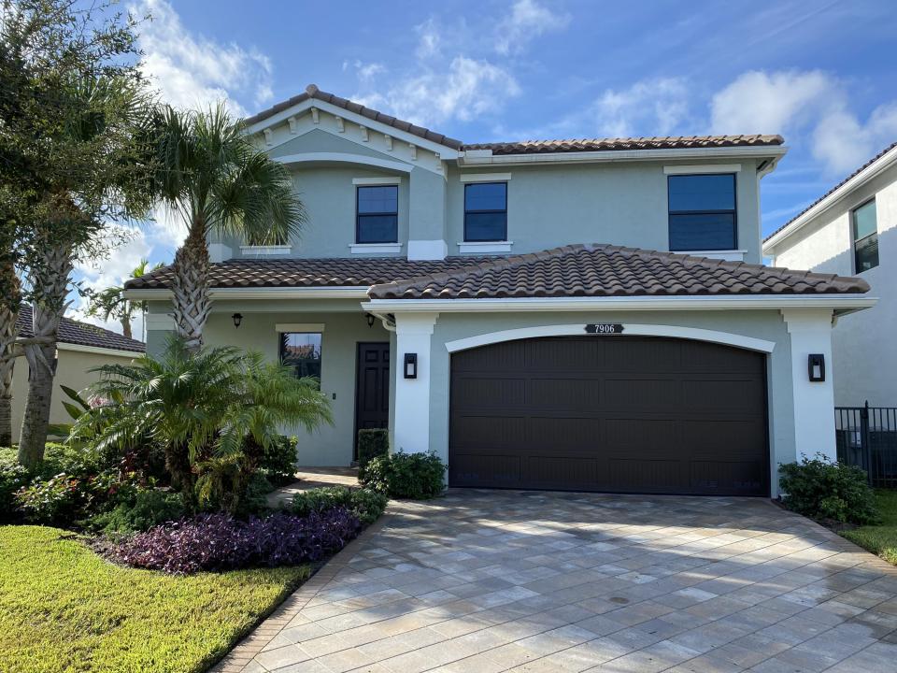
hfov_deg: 67.3
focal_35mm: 26
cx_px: 448
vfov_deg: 53.1
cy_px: 336
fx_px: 674
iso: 32
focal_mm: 4.25
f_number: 1.8
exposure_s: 1/1082
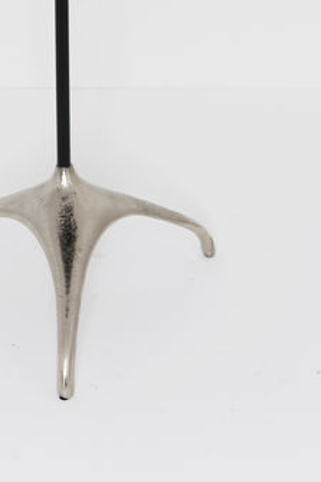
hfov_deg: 8.6
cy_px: -129
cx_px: 75
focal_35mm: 160
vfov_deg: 12.5
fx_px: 2142
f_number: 7.1
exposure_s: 1/125
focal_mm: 55
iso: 100
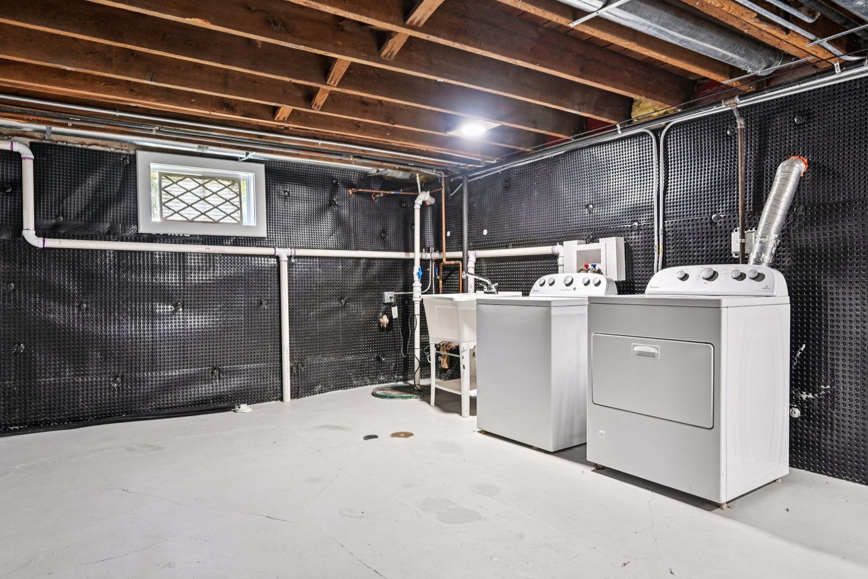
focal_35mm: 22
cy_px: 290
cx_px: 434
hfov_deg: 79.9
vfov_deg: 58.3
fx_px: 518
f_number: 8
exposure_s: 1/5
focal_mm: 21.5
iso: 800
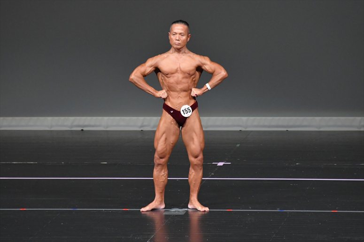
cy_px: 121
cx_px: 182
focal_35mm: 345
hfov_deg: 6.0
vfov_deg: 4.0
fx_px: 3487
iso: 4000
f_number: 5.6
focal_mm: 230
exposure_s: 1/400
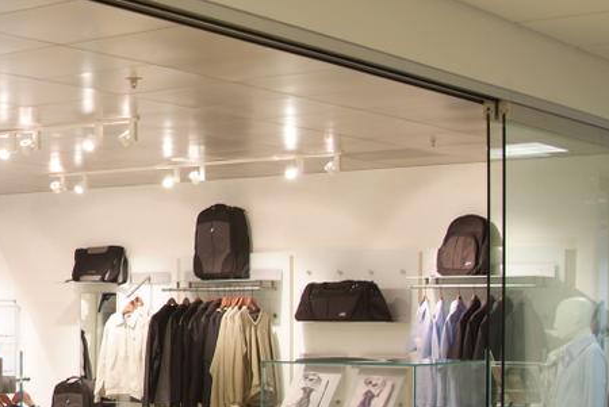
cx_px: -60
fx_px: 1388
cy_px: 354
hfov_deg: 23.3
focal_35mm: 82
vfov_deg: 16.5
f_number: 6.7
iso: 100
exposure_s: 1
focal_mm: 24
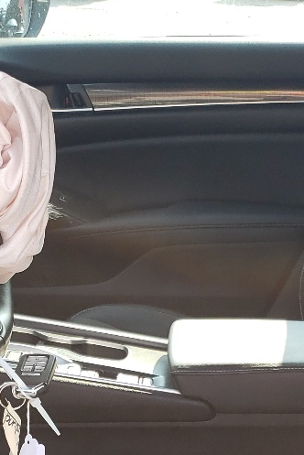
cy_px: 437
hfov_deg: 15.7
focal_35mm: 87
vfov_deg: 22.6
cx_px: 94
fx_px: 1100
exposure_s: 1/435
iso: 50
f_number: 1.5
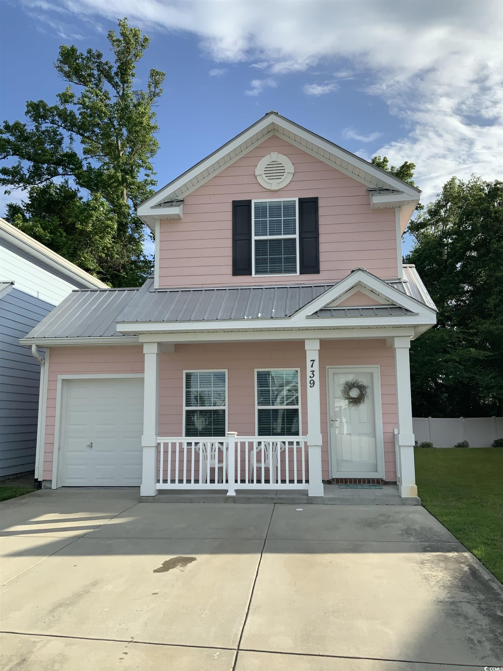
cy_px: 336
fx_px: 562
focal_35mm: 29
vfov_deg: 61.7
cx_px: 252
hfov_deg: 48.2
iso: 16
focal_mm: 3
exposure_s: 1/1675
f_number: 1.8
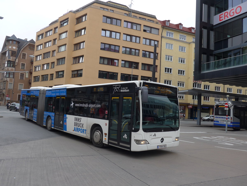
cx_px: 124
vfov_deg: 48.2
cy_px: 93
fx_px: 207
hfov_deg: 61.7
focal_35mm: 29
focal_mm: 6
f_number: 2.8
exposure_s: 1/500
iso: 80
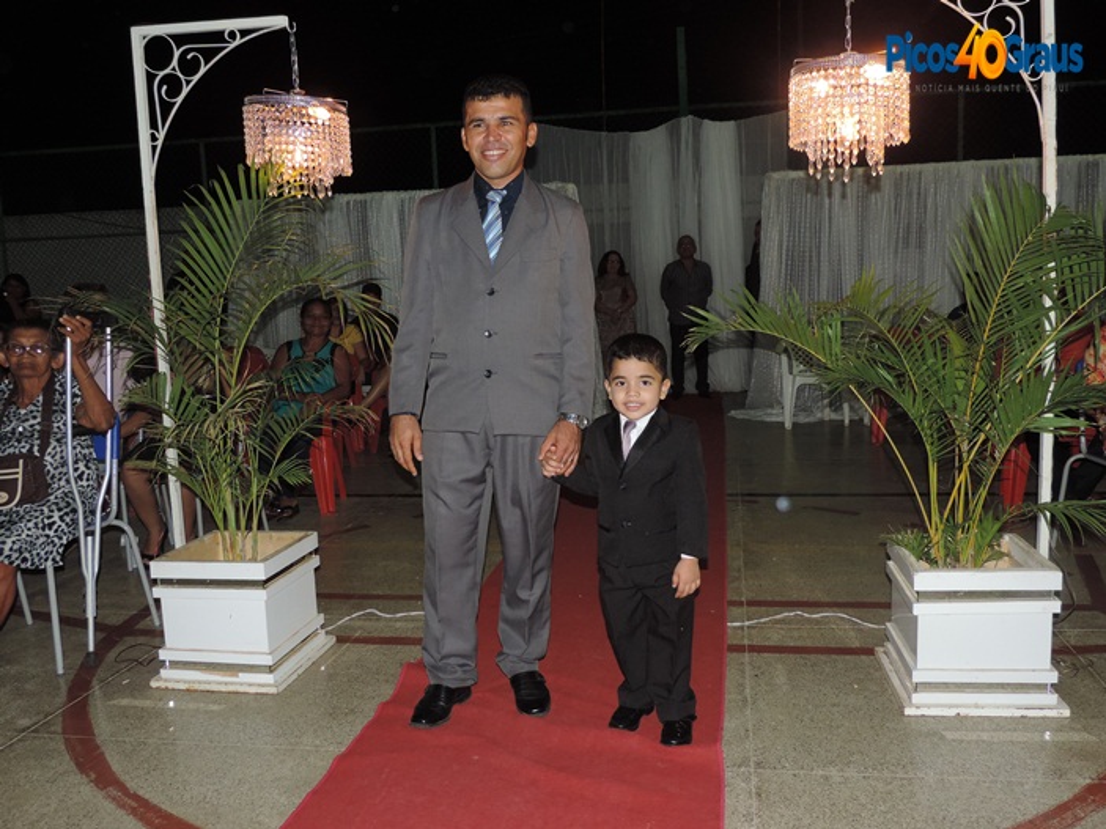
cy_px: 414
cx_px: 553
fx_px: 958
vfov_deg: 46.8
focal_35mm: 30
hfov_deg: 60.0
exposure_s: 1/30
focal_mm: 5.3
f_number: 3.1
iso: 200
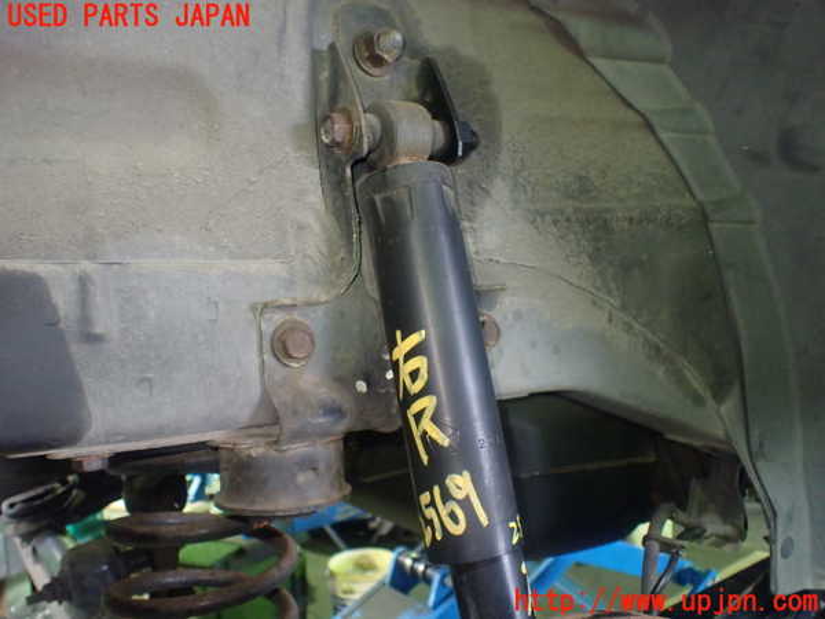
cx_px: 412
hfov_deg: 60.0
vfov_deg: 46.8
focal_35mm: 30
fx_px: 715
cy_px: 310
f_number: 2.3
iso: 800
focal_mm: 5.4
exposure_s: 1/30
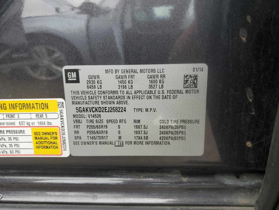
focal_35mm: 26
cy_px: 105
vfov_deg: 53.1
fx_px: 210
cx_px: 140
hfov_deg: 67.3
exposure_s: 1/200
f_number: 1.5
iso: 50
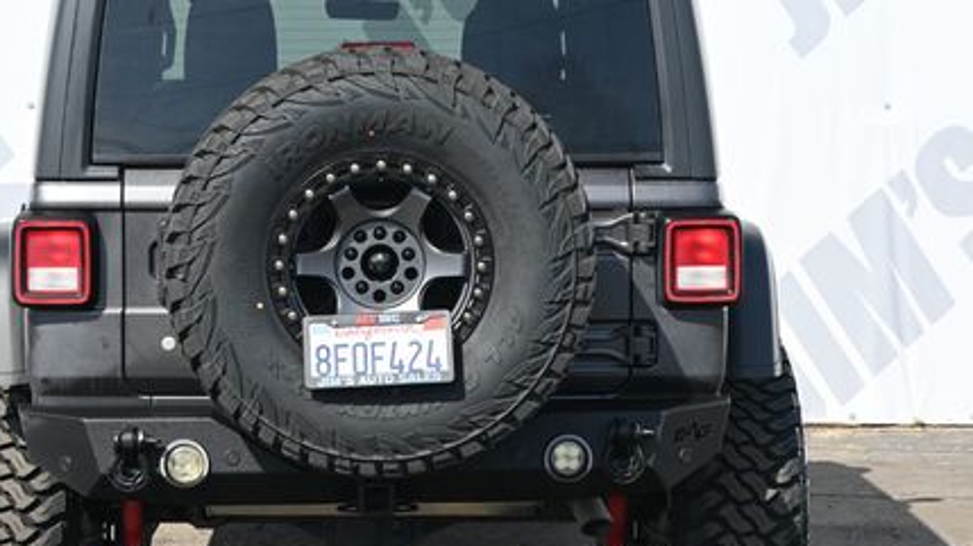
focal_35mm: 101
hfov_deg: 21.2
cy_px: 265
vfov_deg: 12.0
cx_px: 374
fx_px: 2599
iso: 200
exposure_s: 1/250
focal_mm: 43
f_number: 6
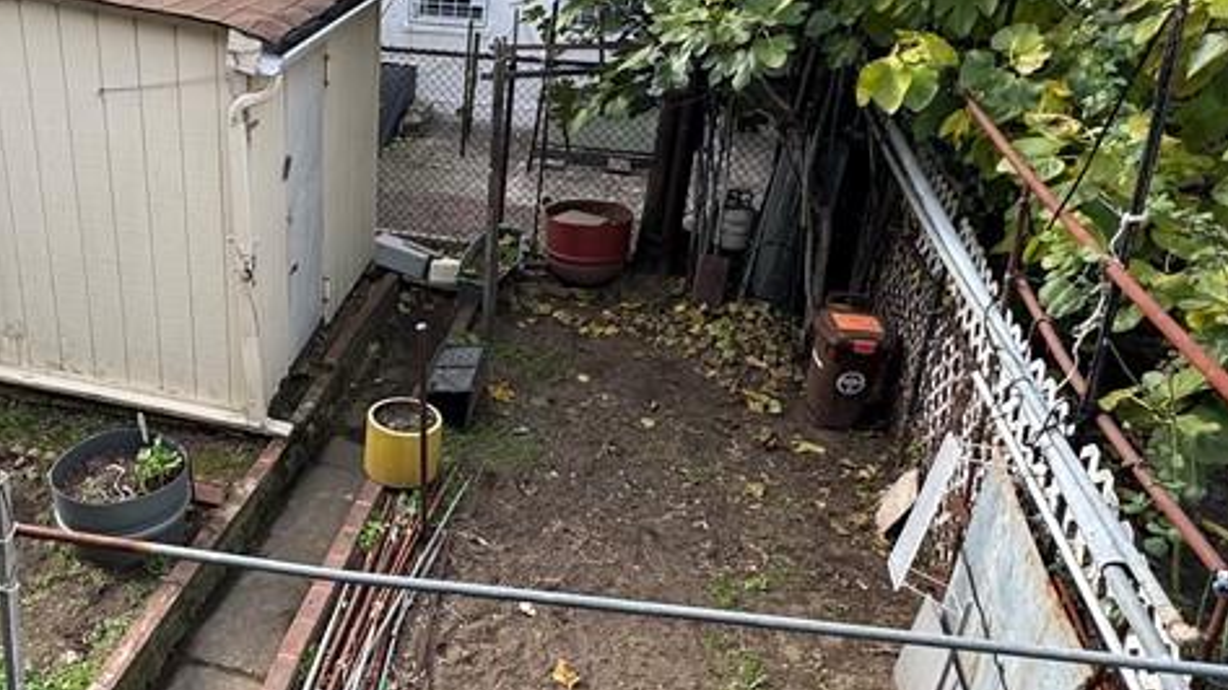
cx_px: 330
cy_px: 316
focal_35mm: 33
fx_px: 1074
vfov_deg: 35.6
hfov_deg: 57.0
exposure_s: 1/295
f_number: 2.2
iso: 40
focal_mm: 2.22
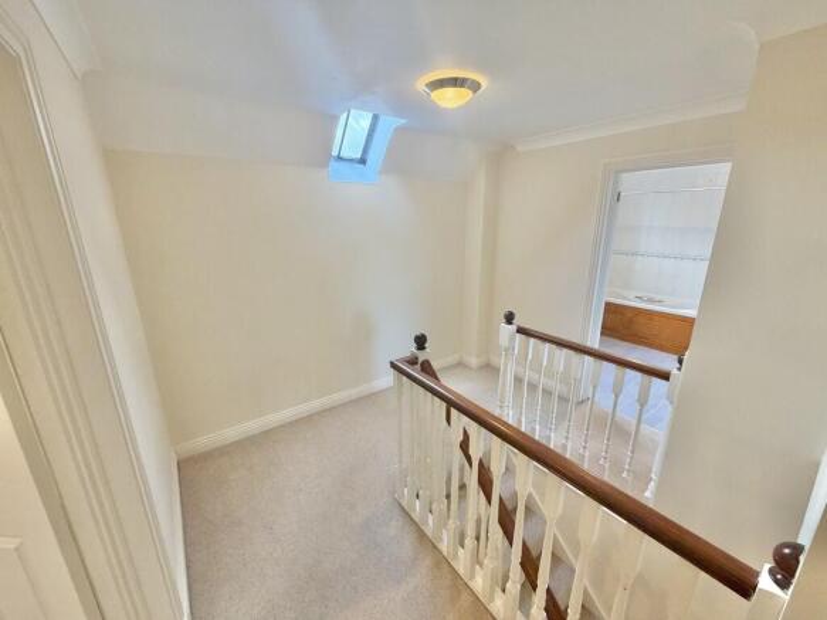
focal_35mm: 14
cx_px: 414
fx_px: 334
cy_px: 310
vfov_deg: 85.7
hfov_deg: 102.1
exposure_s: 1/50
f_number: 2.2
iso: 250
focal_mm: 2.22
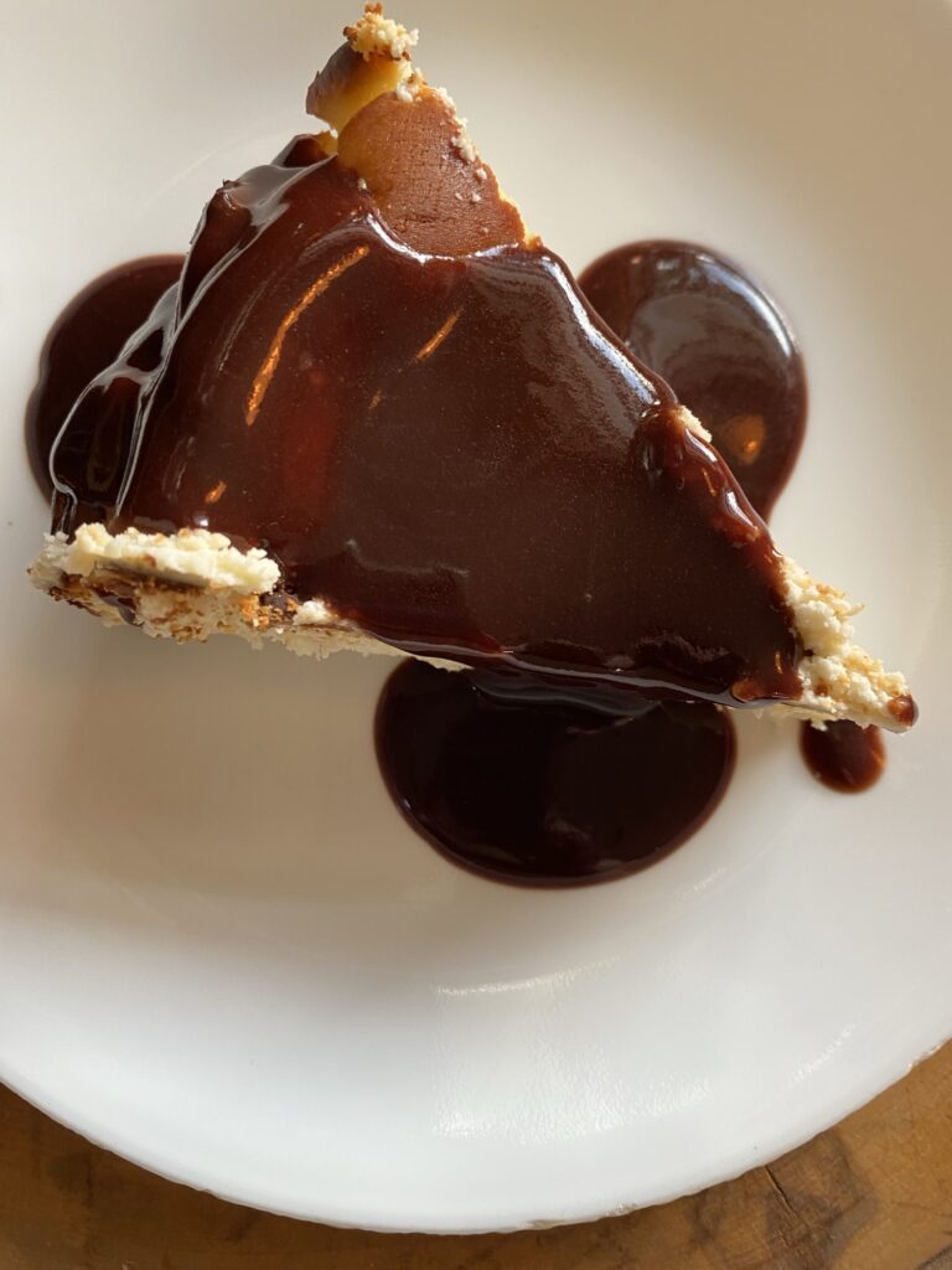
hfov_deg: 53.1
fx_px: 953
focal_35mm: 26
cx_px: 476
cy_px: 635
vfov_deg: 67.3
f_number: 1.8
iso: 80
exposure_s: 1/60
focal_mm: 4.25
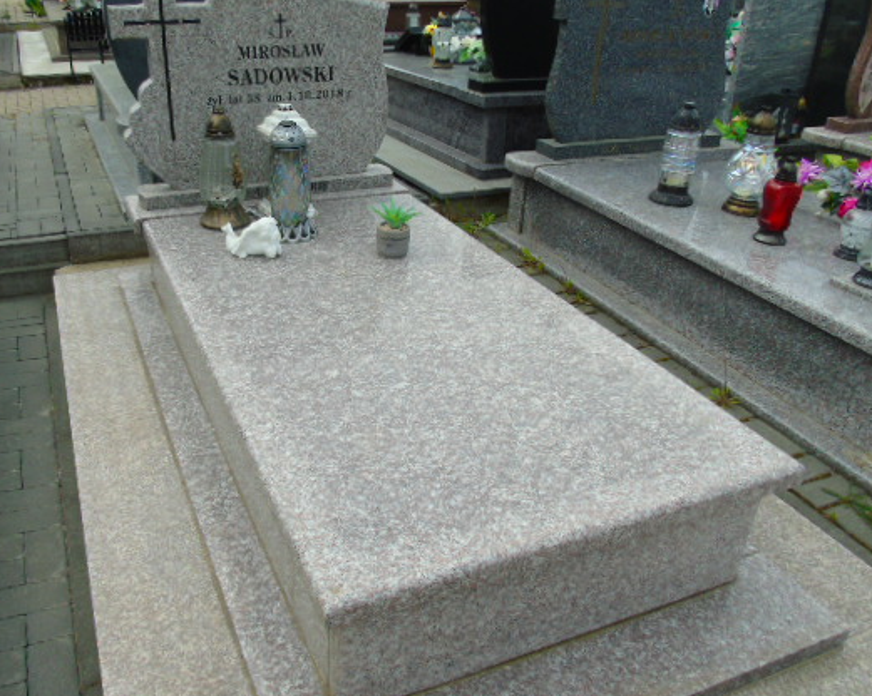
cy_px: 346
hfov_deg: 58.6
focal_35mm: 30
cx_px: 375
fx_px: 774
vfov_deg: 48.5
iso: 80
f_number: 3.4
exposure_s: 1/800
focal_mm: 4.4
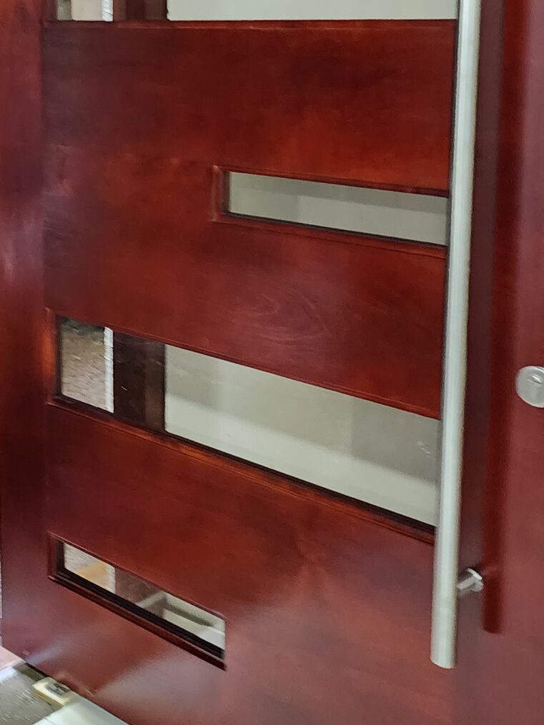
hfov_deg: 24.2
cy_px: 198
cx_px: 6
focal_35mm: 58
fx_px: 1216
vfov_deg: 32.7
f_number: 1.8
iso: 800
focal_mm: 6.4
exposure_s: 1/25
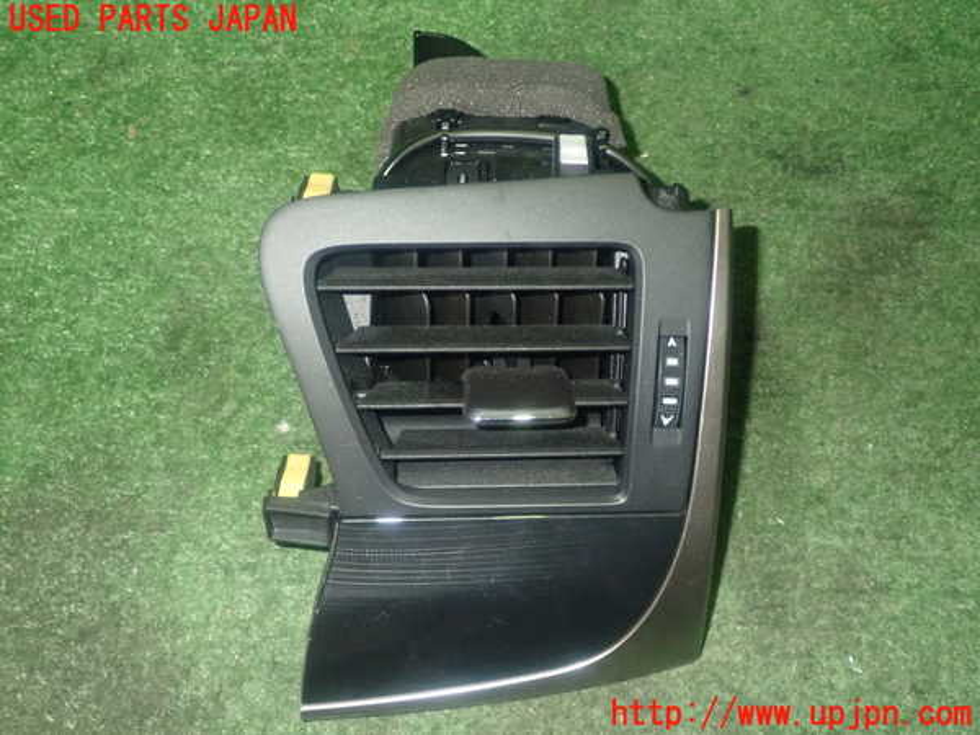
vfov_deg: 39.7
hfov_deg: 51.4
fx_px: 1019
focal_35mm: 36
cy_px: 368
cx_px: 490
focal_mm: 6.37
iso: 800
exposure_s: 1/40
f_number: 7.1
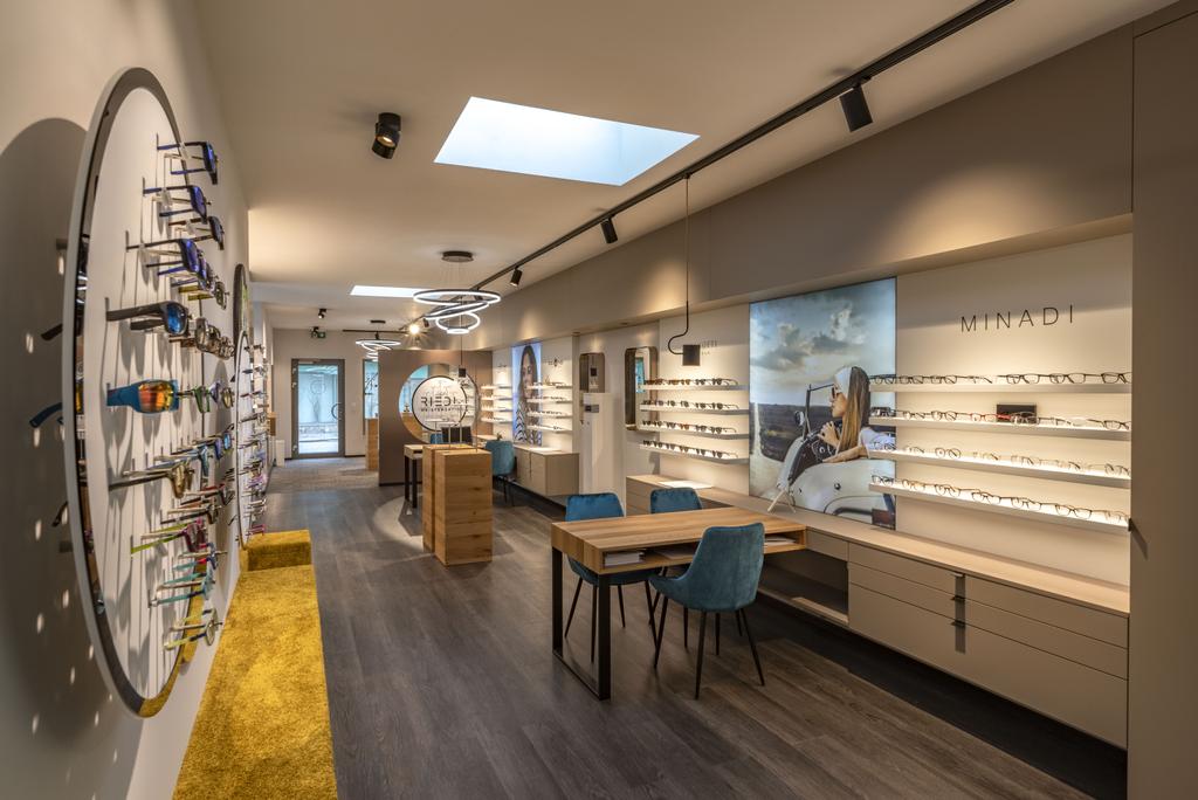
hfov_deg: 86.9
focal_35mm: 19
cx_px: 599
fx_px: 633
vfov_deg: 64.6
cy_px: 400
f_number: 13
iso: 100
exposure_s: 1/6
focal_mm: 19
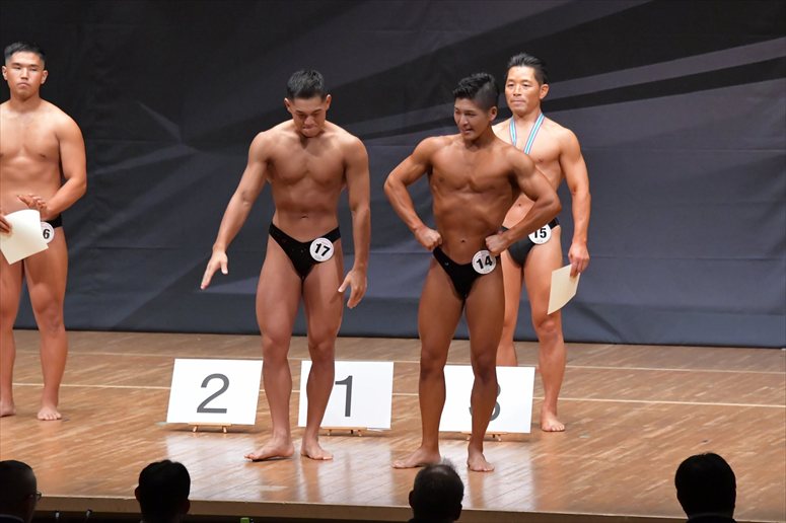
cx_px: 393
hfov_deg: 8.6
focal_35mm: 240
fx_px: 5238
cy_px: 262
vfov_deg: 5.7
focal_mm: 160
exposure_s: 1/400
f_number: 5.6
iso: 8000
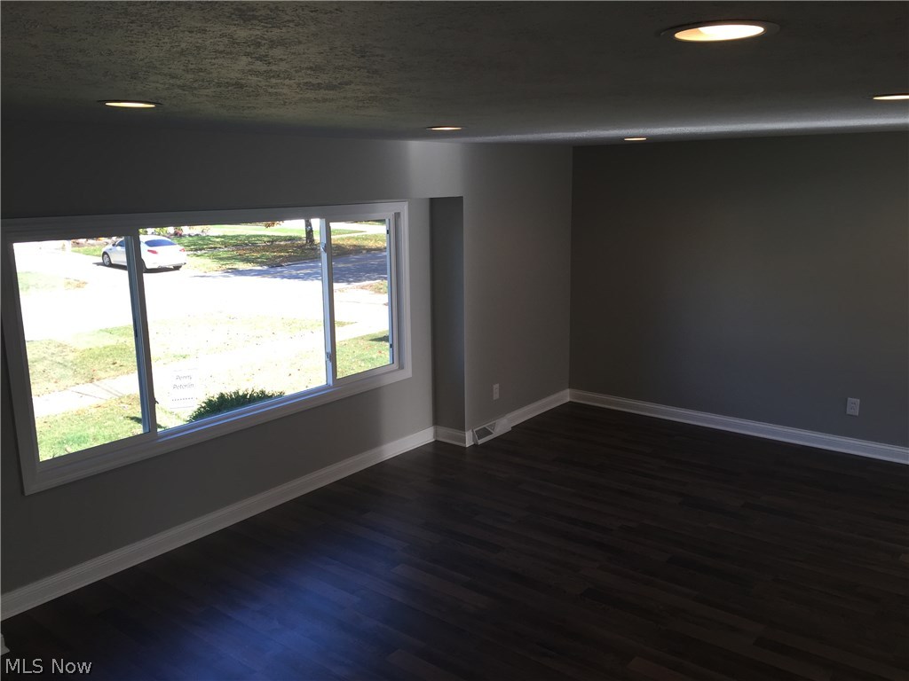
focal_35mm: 29
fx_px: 762
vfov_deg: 48.2
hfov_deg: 61.7
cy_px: 340
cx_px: 454
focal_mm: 4.15
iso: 32
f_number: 2.2
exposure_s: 1/120
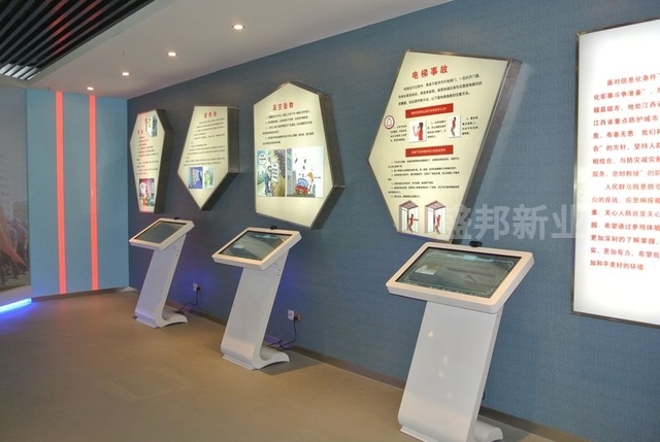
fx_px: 533
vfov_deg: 45.1
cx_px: 330
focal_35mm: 29
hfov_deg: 63.6
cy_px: 221
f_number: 3.5
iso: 500
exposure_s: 1/60
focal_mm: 11
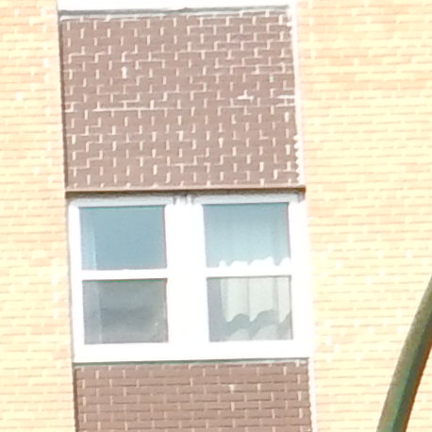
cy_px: 1193
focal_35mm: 320
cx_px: -1155
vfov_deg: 5.2
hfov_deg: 5.0
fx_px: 4518
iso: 125
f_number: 4
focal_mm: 6.4
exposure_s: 1/400
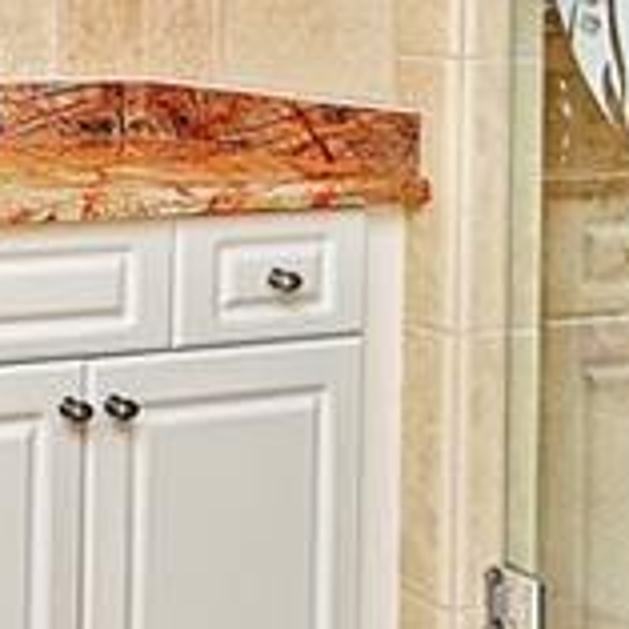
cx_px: -465
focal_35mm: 83
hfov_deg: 17.4
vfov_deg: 20.0
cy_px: -54
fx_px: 1706
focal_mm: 10
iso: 125
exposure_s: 1/60
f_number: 4
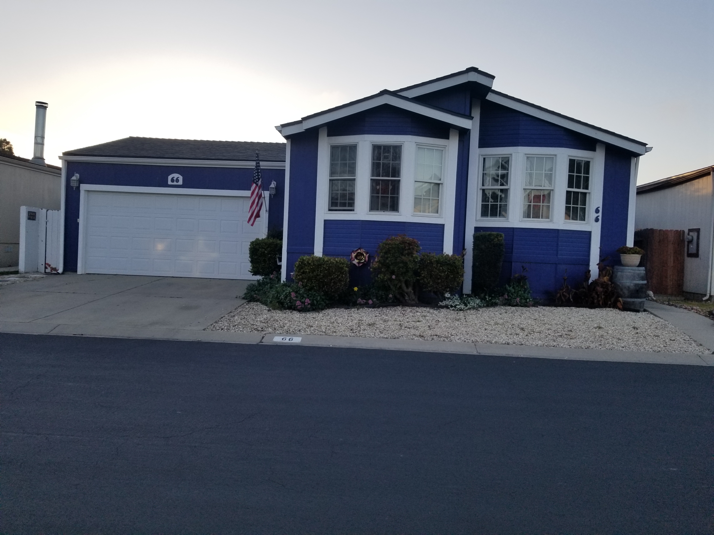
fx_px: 536
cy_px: 268
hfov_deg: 67.3
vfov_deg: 53.1
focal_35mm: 26
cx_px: 357
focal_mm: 4.25
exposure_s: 1/1014
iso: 50
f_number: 1.7
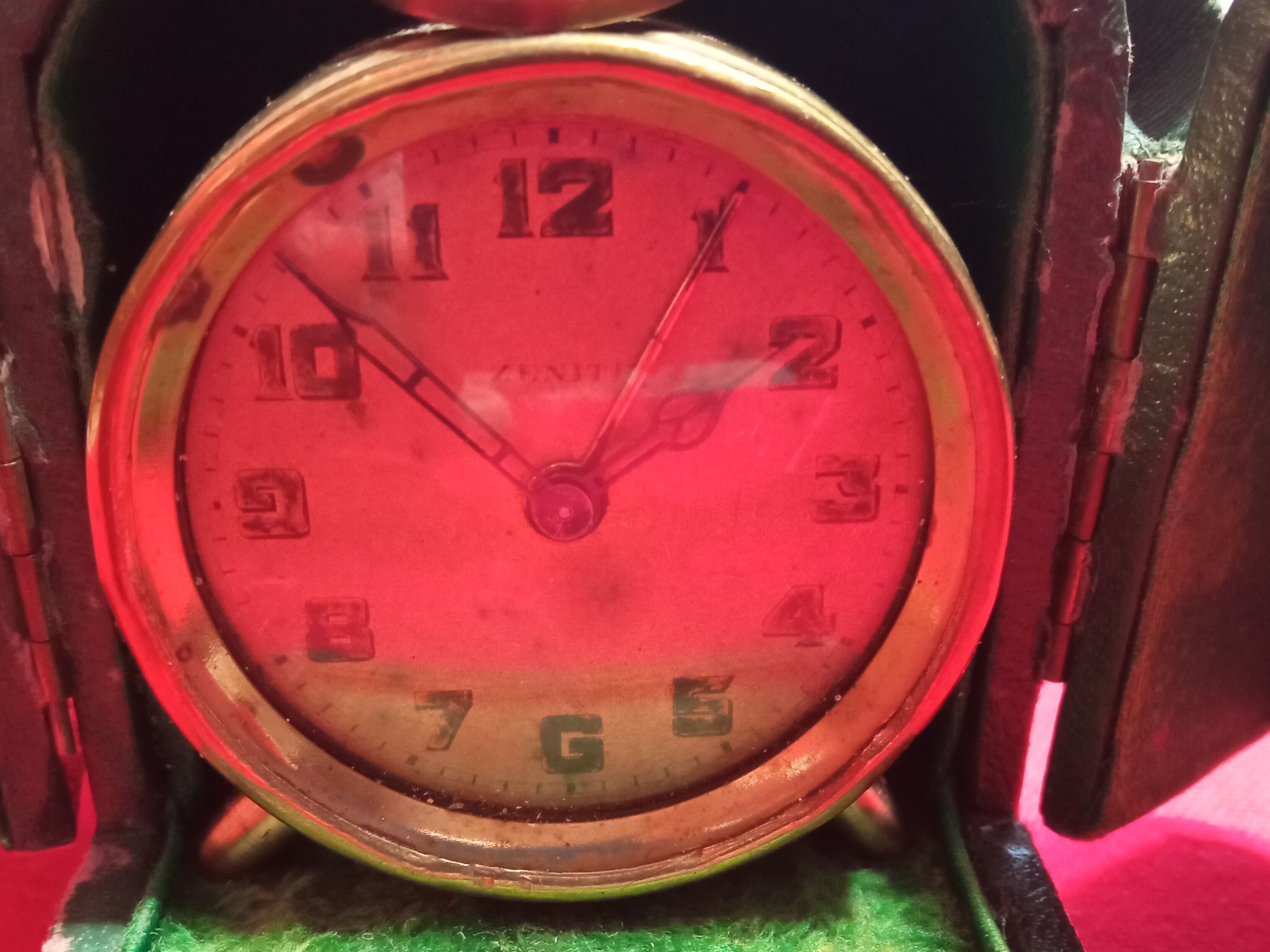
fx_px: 1357
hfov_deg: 50.1
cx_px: 647
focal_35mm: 37
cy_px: 643
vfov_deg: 38.2
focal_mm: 3.79
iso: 1638
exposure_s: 1/20
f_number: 2.2
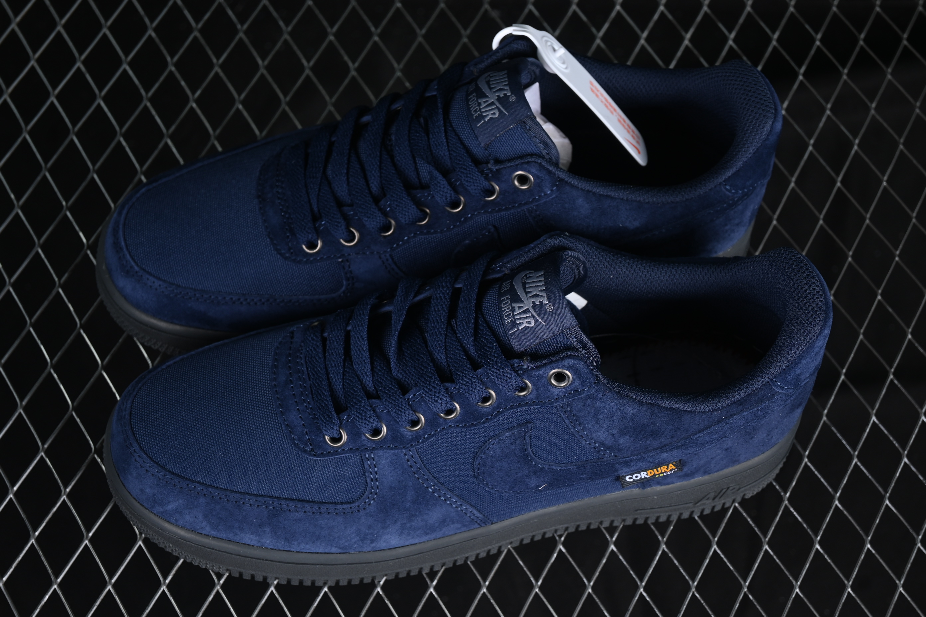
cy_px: 308
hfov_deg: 27.0
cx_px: 463
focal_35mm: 75
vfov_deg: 18.2
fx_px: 1929
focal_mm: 50
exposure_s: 1/50
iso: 160
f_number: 6.3
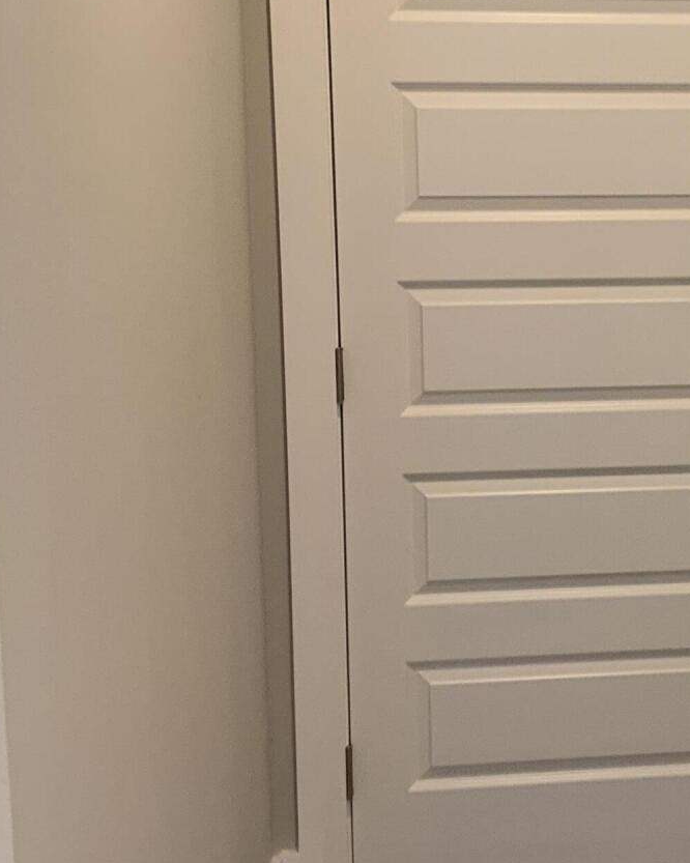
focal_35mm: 68
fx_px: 1736
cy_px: 326
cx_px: 750
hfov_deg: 21.4
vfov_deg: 27.8
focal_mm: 3
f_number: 1.8
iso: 80
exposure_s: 1/60
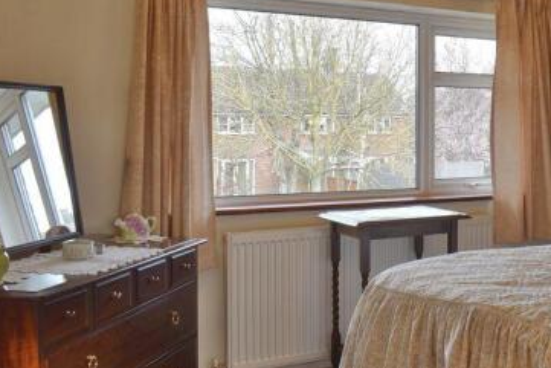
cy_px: 126
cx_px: 465
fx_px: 750
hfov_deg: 38.3
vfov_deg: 27.4
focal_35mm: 49
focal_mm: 18
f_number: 13
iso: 125
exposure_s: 1/5
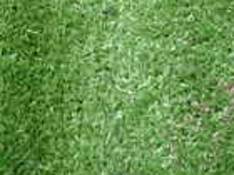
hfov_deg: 15.3
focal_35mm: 129
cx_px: 142
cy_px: -162
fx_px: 872
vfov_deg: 10.6
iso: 250
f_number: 2.3
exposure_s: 1/30
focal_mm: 5.4
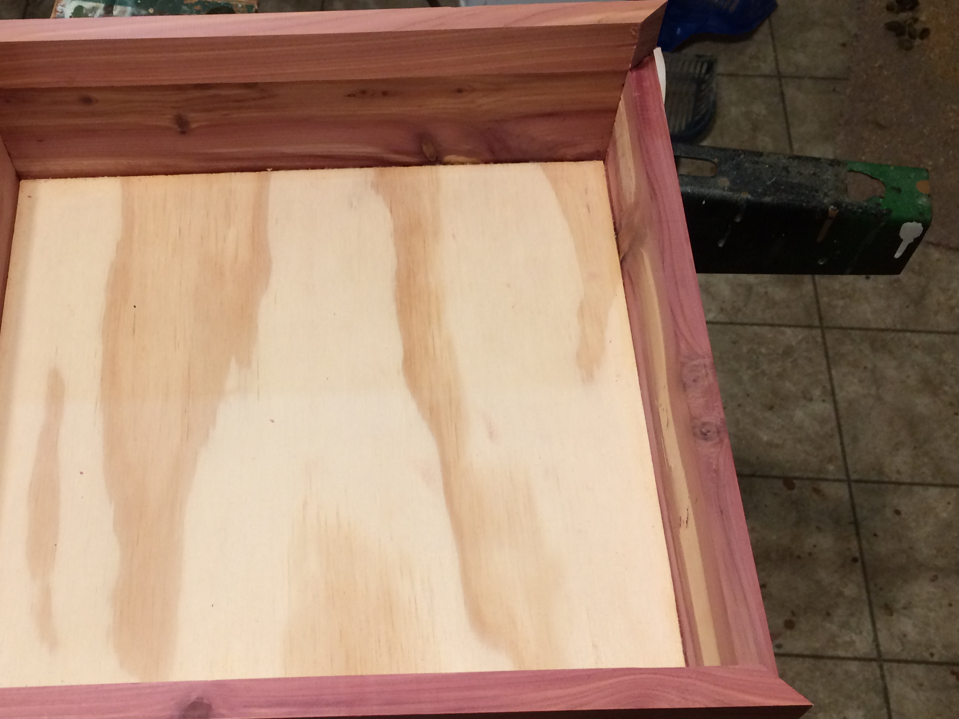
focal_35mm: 42
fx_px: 1163
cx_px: 341
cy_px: 459
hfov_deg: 44.3
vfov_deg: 34.1
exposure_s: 1/30
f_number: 2.2
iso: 80
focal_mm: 4.15
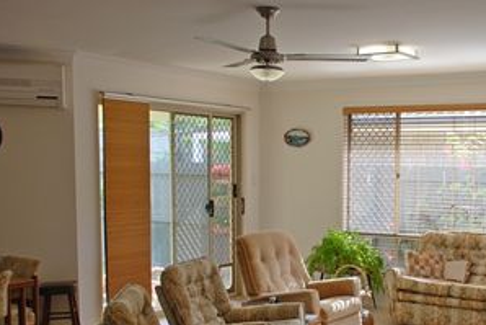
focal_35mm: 52
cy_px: 243
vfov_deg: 25.7
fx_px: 702
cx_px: 326
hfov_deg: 37.7
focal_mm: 22
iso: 200
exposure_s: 1/60
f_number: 4
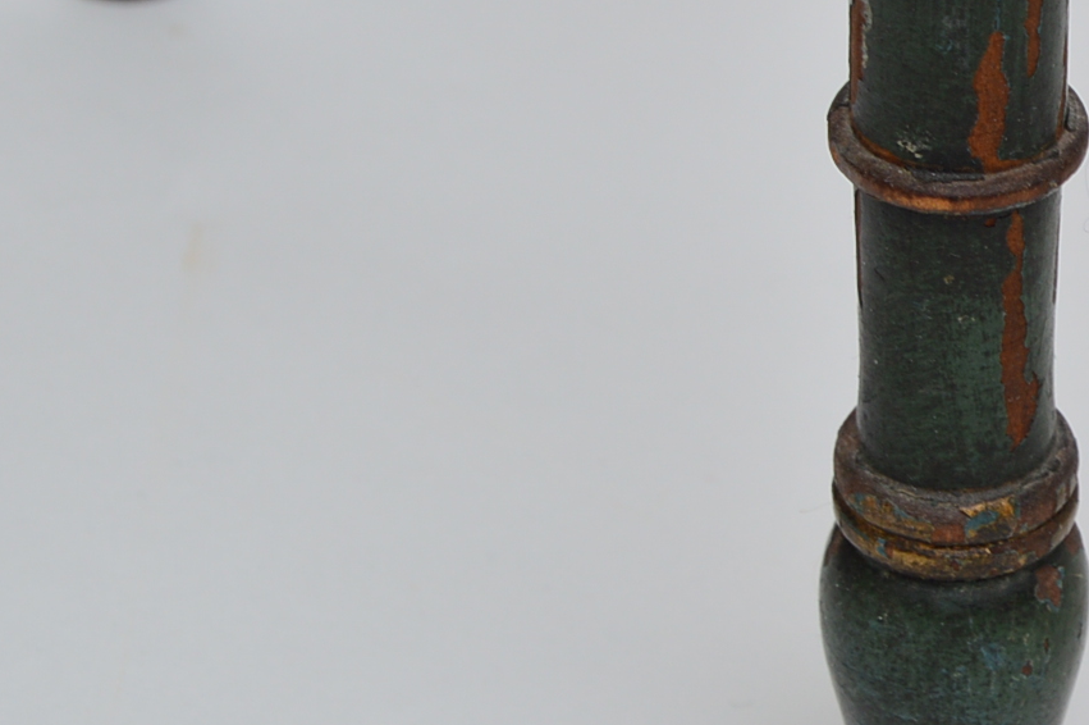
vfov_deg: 4.7
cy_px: 181
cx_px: 1161
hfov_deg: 7.0
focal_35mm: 292
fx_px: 8819
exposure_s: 1/100
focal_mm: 55
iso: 100
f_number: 5.6
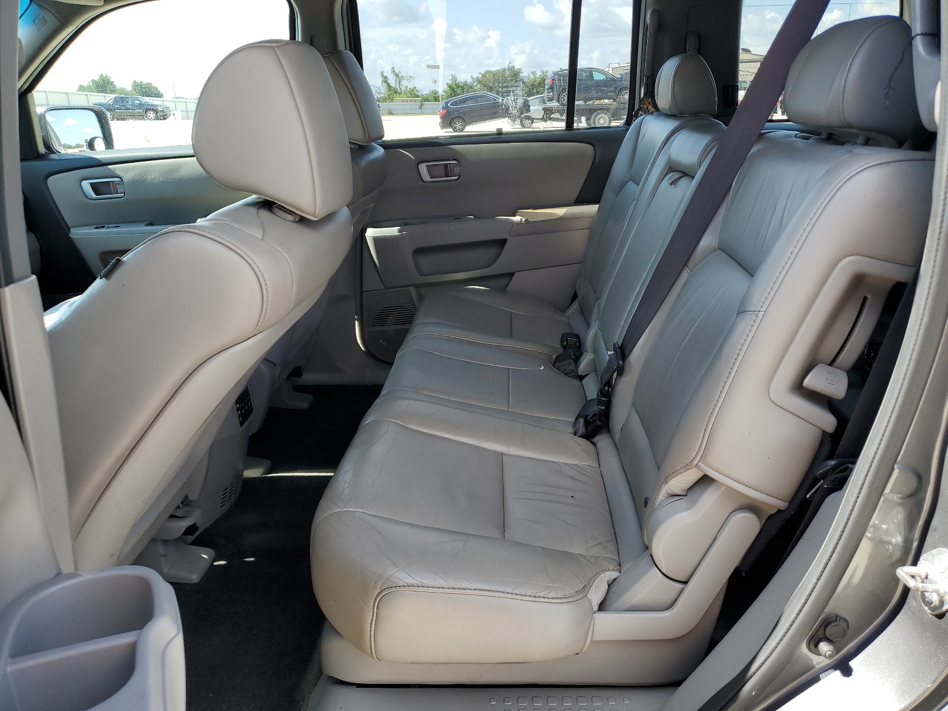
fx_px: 712
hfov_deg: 67.3
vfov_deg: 53.1
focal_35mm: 26
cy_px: 356
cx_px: 474
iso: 50
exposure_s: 1/455
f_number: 1.5
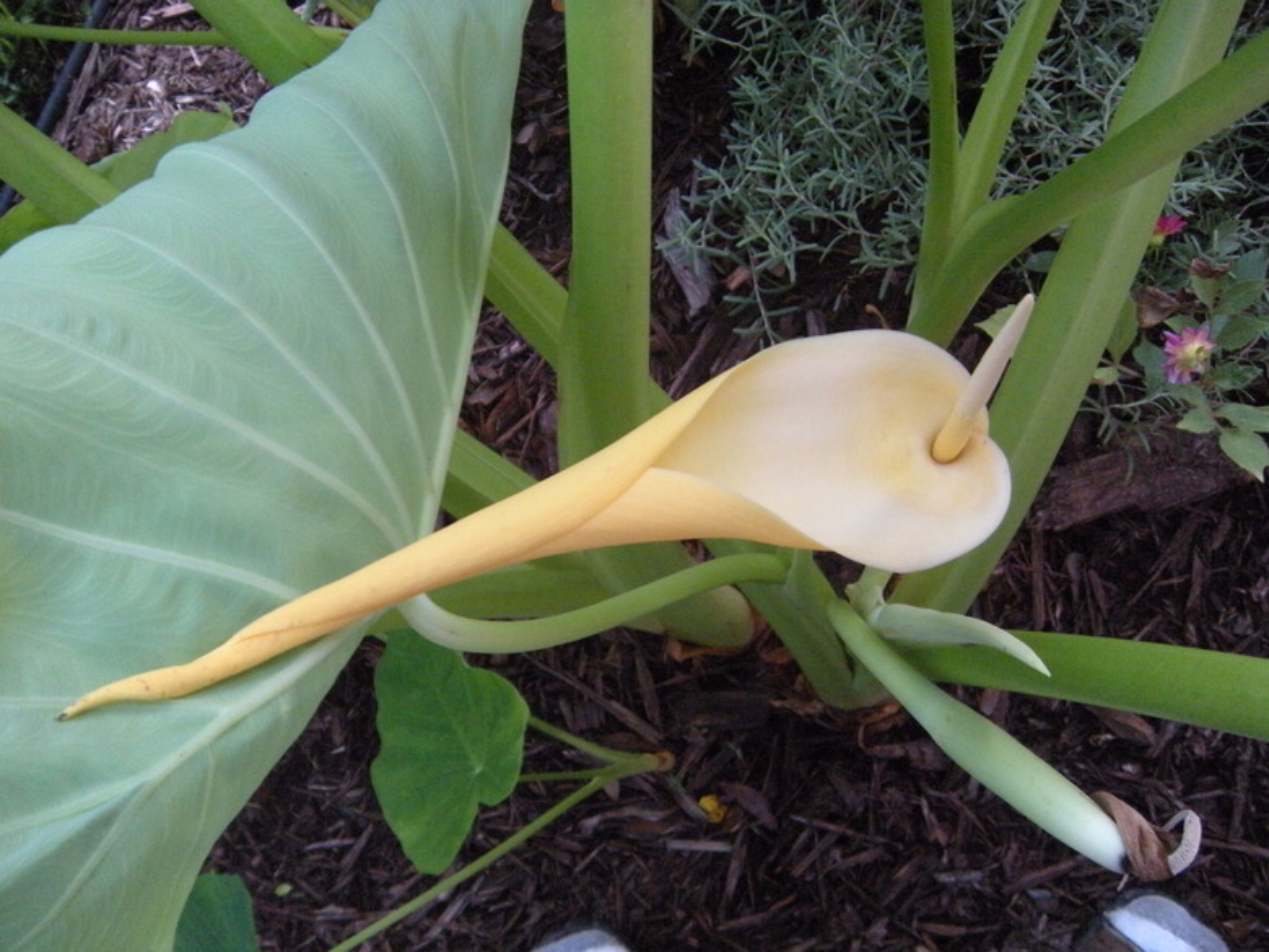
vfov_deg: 40.7
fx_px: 1283
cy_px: 476
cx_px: 634
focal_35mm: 35
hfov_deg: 52.6
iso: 400
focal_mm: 5.9
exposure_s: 1/45.8
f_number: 3.8
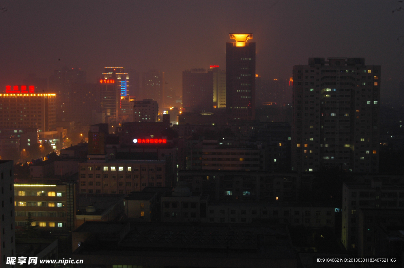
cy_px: 134
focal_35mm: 57
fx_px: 639
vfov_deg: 23.7
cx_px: 202
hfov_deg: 35.1
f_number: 20
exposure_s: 10
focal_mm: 38
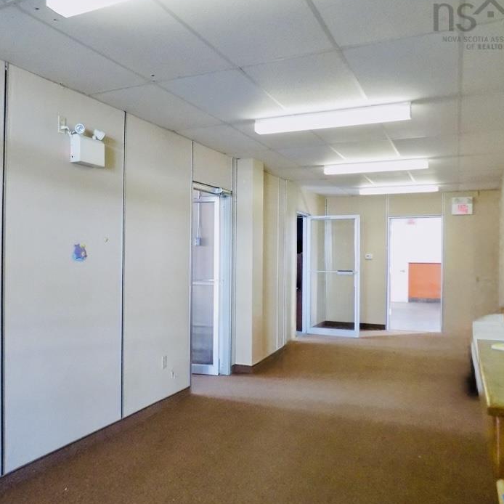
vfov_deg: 54.0
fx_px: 494
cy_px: 257
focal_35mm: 30
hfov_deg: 53.4
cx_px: 185
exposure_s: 1/15
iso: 400
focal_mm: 4
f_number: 3.1
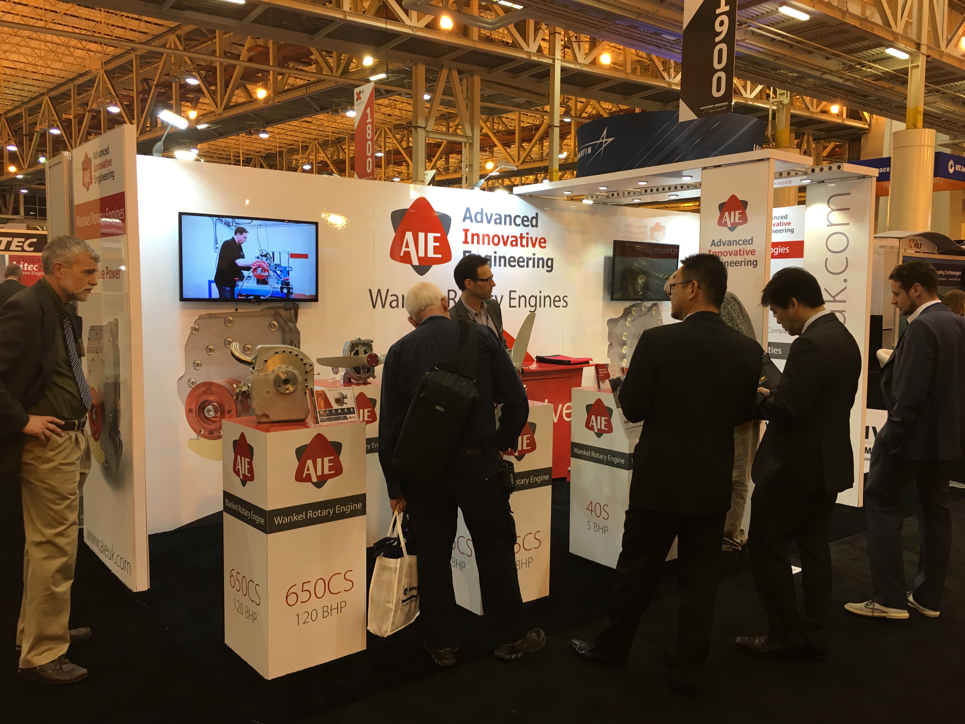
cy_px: 362
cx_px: 482
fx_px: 808
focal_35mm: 29
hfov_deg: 61.7
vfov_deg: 48.2
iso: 50
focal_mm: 4.15
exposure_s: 1/30
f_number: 2.2
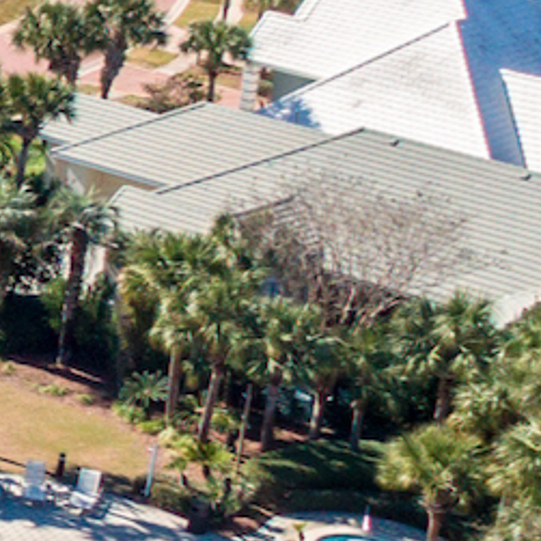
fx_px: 2157
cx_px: -998
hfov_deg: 10.7
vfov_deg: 14.3
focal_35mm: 122
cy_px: 295
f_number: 2.8
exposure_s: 1/290
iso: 100
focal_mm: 3.61
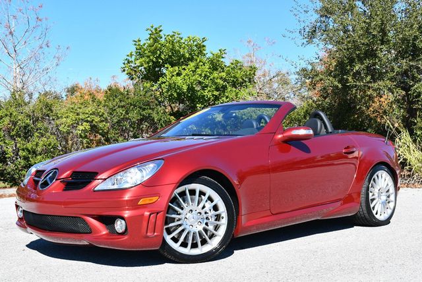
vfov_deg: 26.0
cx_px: 211
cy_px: 141
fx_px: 610
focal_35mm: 52
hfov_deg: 38.2
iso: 125
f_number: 8
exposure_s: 1/250
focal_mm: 26
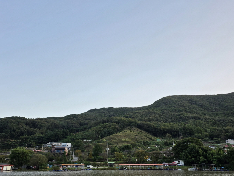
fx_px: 237
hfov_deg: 52.4
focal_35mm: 35
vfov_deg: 40.1
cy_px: 121
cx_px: 135
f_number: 1.7
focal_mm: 6.3
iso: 12
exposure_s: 1/124
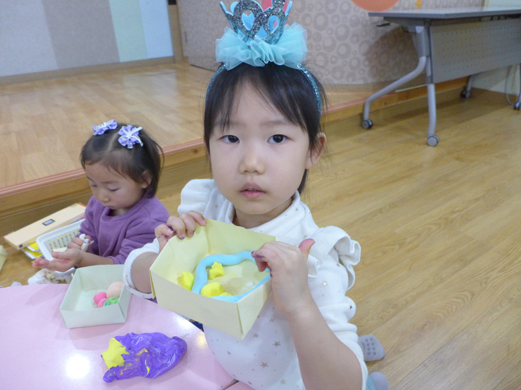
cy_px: 195
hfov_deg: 71.6
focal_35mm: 24
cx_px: 260
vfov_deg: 56.8
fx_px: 361
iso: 800
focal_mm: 4.7
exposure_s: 1/500
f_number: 1.4
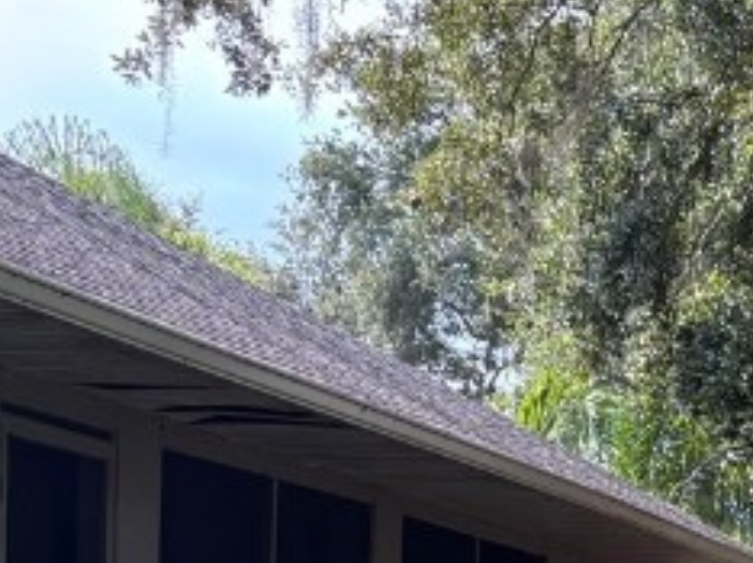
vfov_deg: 12.2
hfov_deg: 15.7
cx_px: 1175
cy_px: 901
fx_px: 2477
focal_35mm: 114
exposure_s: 1/228
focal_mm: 5.96
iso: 40
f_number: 1.6
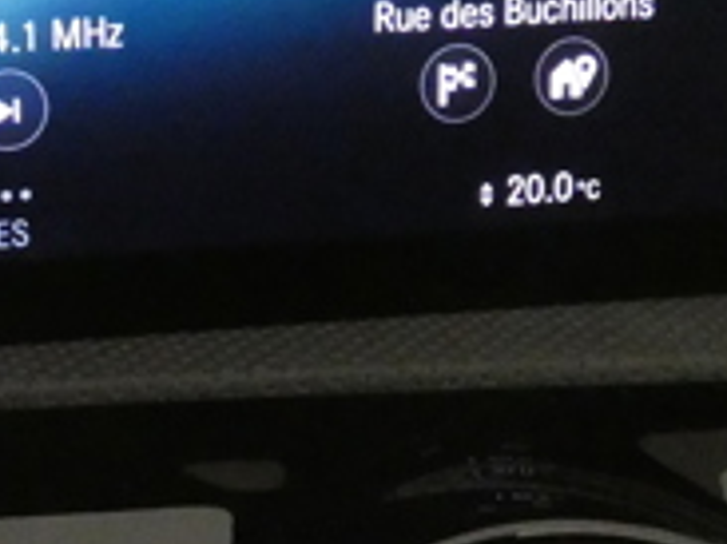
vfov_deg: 11.3
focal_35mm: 131
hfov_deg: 14.8
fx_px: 2749
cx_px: -40
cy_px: 409
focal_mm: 5.3
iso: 1600
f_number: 3.3
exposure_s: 1/20
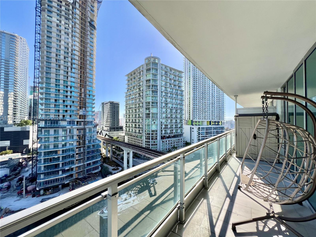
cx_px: 158
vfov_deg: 89.9
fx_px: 119
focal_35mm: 13
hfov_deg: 106.2
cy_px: 118
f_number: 1.8
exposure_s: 1/867
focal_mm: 1.57
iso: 32
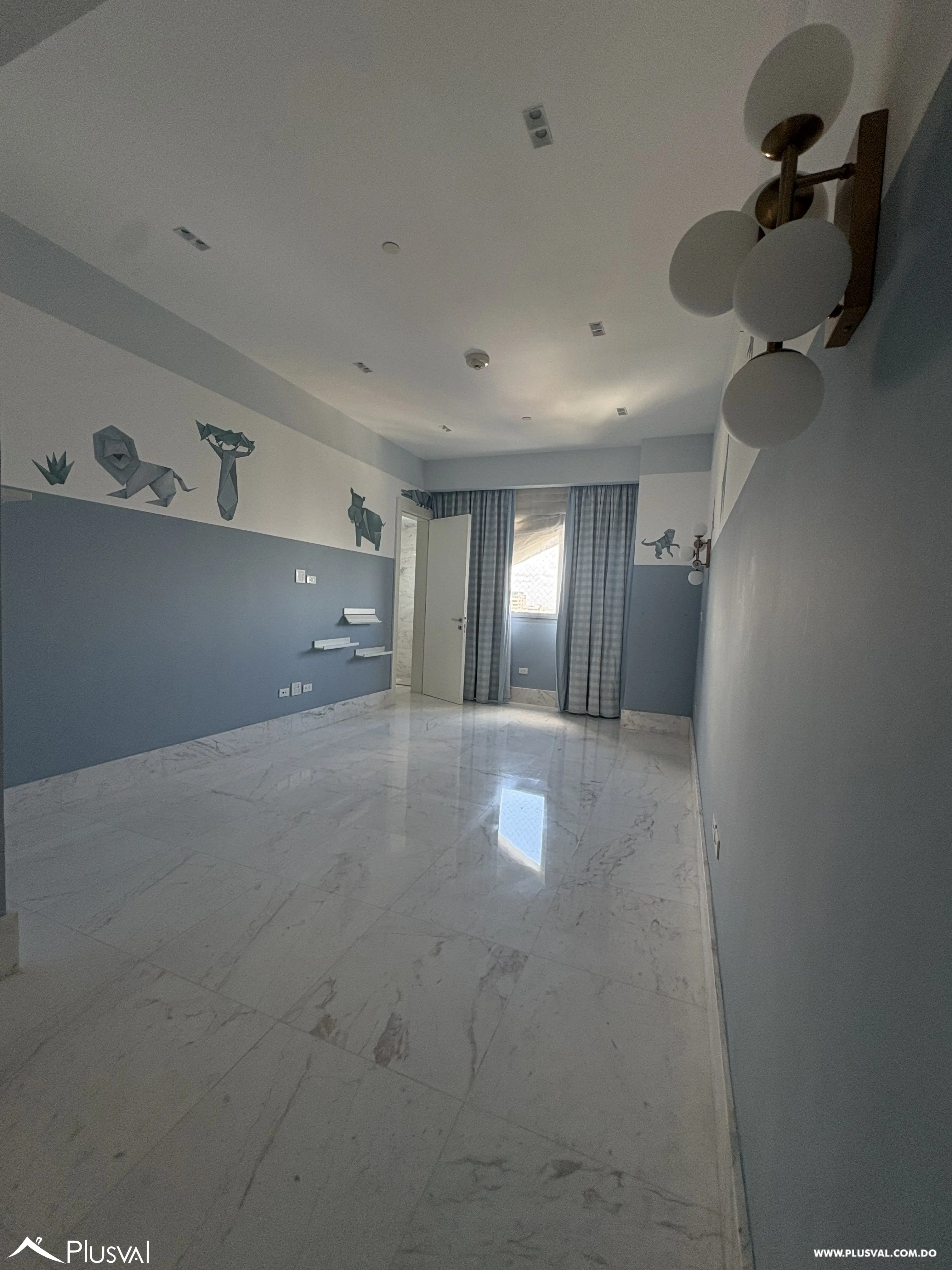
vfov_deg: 102.1
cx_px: 476
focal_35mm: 14
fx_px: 513
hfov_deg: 85.7
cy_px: 635
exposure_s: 1/99
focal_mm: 2.22
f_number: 2.2
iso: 160
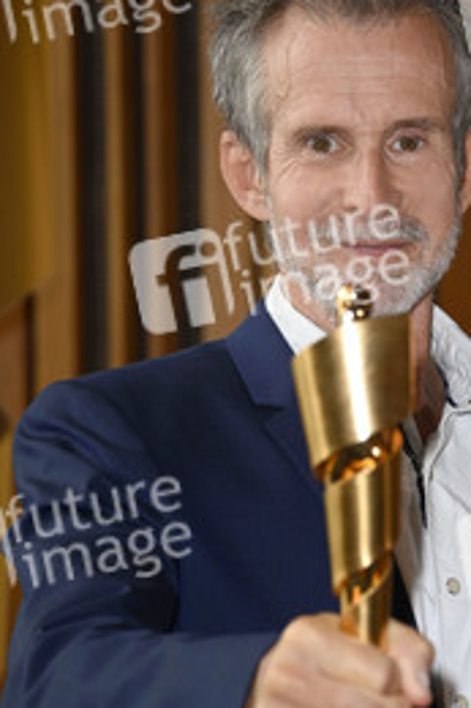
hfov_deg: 8.0
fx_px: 3380
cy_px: 406
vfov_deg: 12.0
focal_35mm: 172
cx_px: 348
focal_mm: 112
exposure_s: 1/200
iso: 1250
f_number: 5.6
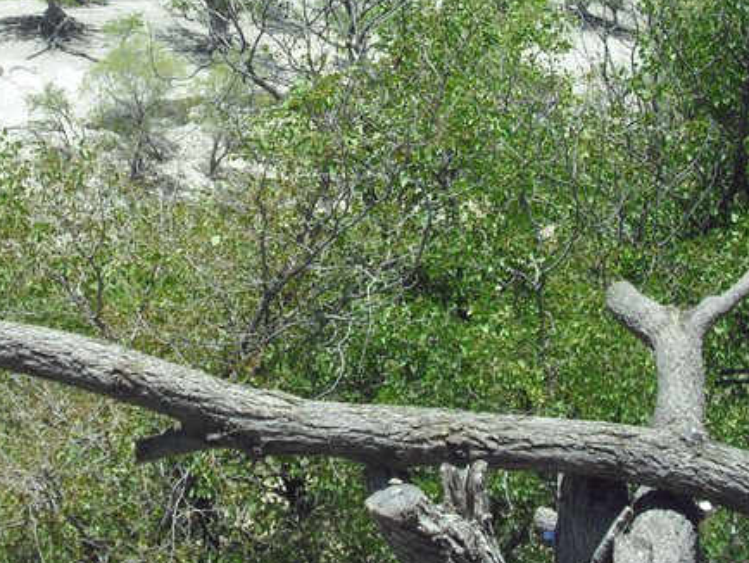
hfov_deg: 27.7
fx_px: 1515
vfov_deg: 20.6
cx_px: 311
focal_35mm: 70
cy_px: 55
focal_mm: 6.2
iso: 100
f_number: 8
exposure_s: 1/200
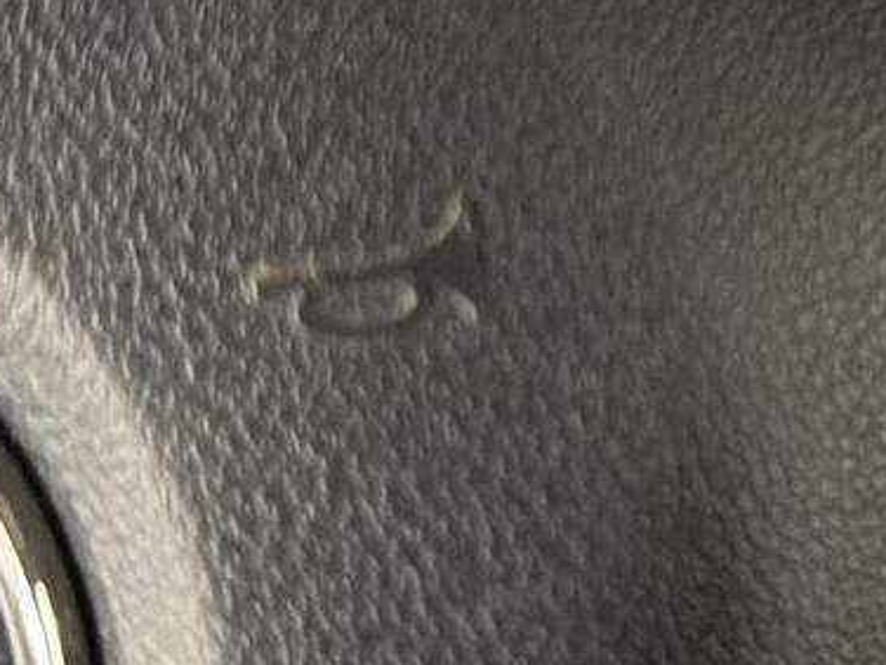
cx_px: 1058
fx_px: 2355
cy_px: 208
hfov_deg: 20.0
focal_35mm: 92
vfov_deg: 16.0
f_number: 1.78
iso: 800
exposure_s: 1/33
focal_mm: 6.76
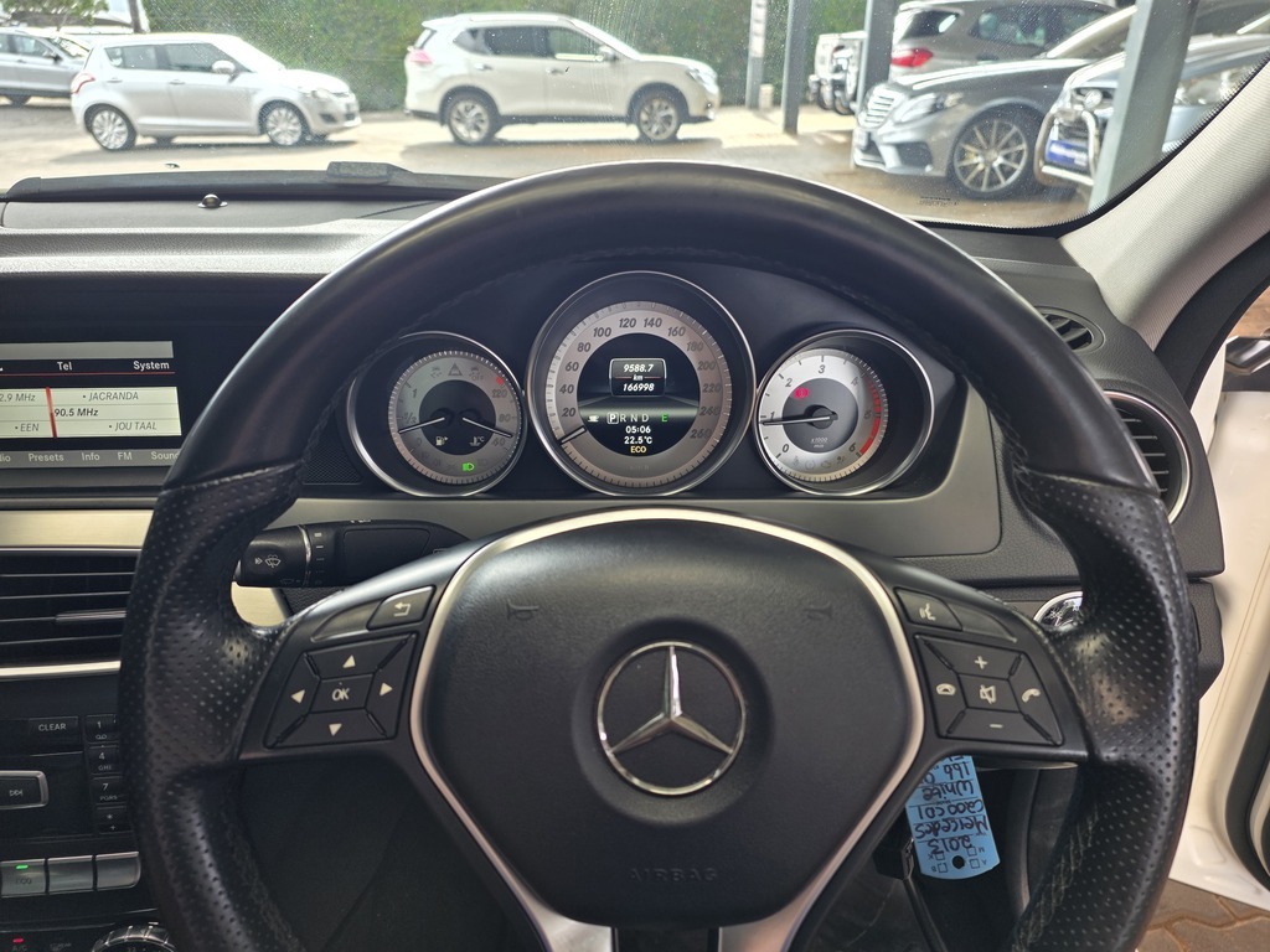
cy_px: 476
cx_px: 635
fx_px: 844
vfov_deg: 58.9
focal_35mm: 23
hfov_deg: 73.9
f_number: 1.7
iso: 32
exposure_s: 1/60
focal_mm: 6.25
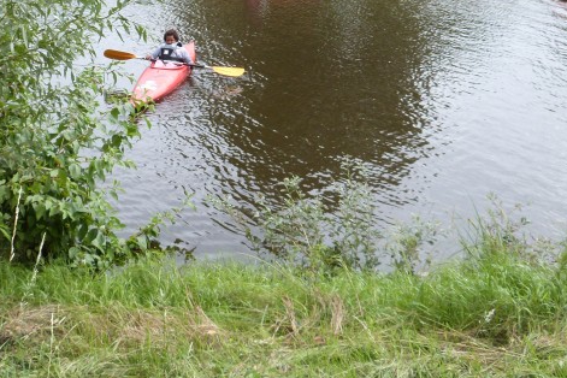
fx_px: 835
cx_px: 205
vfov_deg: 24.7
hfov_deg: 37.2
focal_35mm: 53
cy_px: 31
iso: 100
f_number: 4
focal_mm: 5.3
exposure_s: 1/250
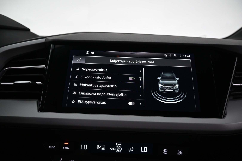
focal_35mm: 24
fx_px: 161
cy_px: 80
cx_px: 121
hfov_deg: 73.7
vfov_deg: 53.1
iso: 640
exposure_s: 1/40
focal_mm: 16
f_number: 3.5
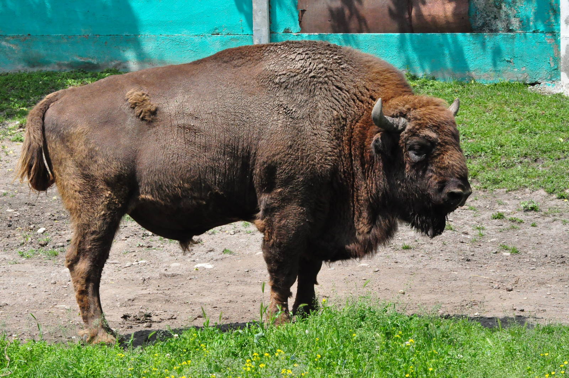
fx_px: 3197
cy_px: 189
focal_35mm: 202
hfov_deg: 10.2
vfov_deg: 6.8
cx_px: 284
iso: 3200
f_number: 13
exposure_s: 1/2500
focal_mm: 135
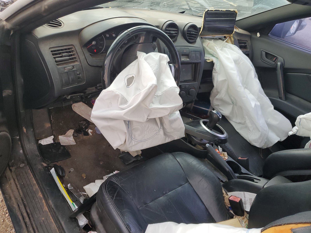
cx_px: 156
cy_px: 116
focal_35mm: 26
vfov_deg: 53.1
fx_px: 234
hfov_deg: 67.3
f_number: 1.5
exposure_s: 1/120
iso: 67
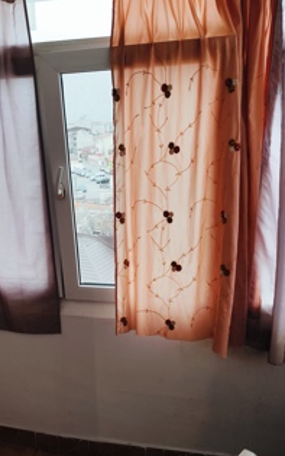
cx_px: 90
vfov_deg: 61.2
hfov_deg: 40.0
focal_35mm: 31
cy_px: 243
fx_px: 385
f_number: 1.65
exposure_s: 1/100
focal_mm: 6.14
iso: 160
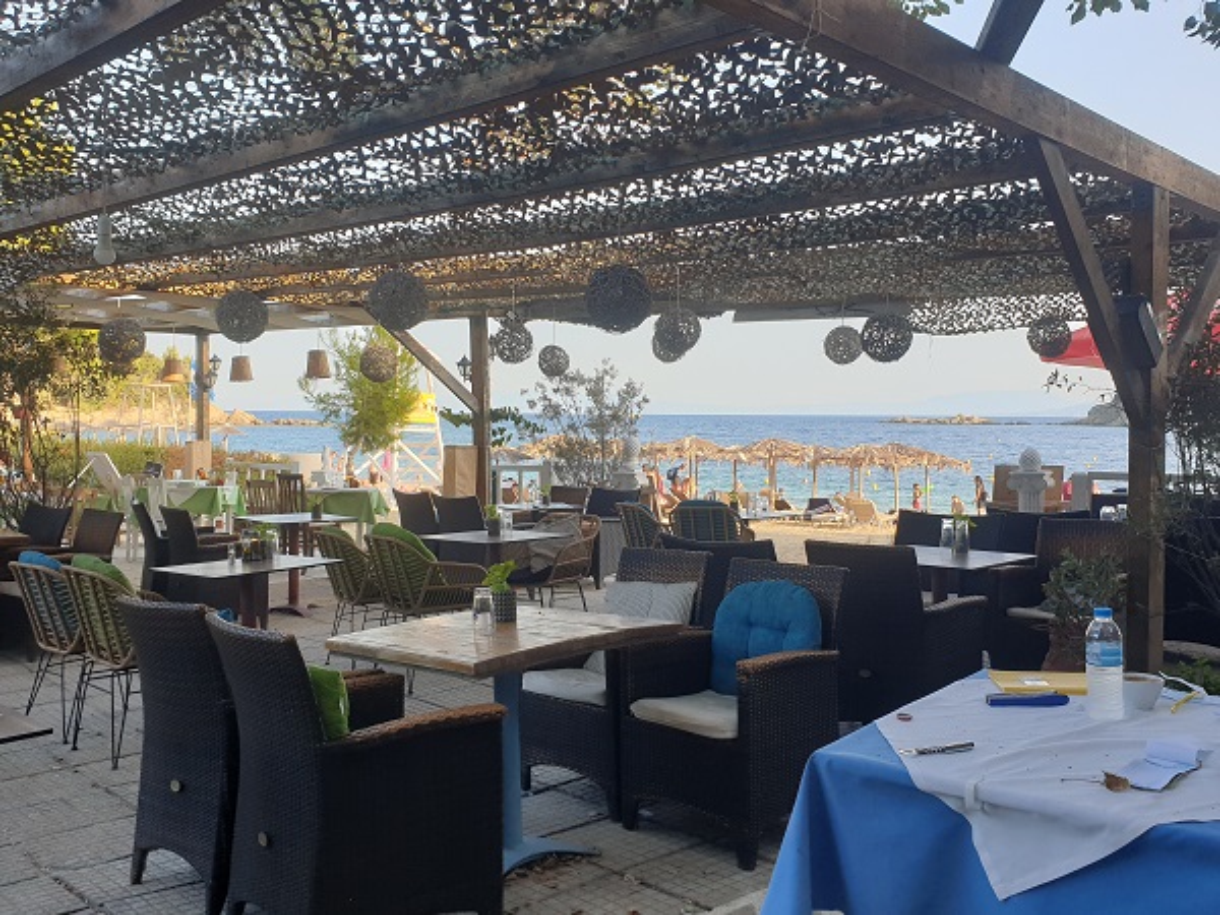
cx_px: 610
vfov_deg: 53.1
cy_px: 458
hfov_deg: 67.3
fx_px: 916
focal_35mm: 26
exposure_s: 1/446
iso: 50
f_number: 2.4
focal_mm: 4.3
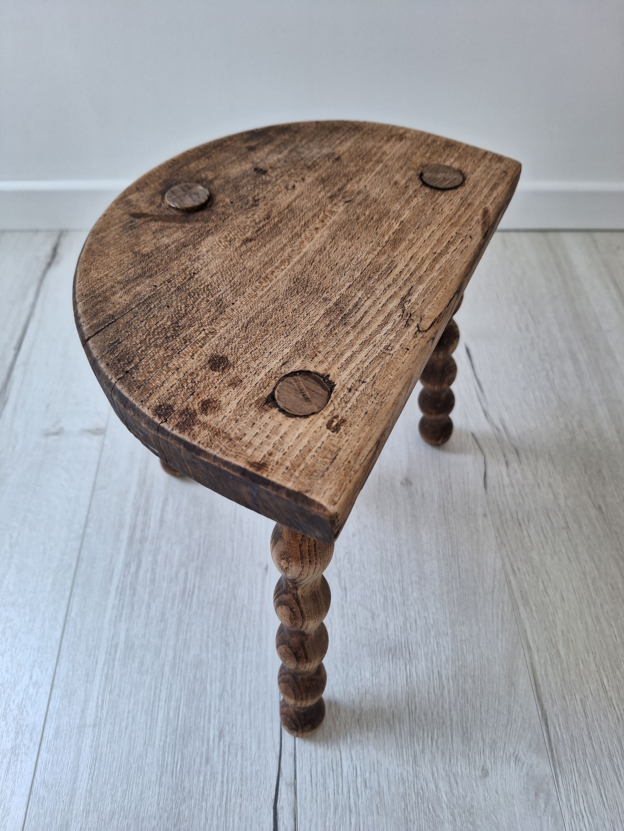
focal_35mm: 23
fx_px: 553
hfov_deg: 58.9
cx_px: 312
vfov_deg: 73.9
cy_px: 416
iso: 125
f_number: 1.8
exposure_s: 1/50
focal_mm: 5.54
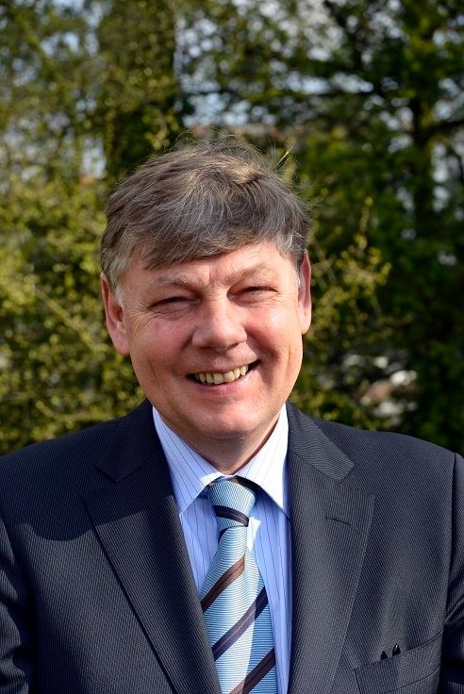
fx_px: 1891
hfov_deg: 14.0
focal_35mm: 98
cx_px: 232
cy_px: 347
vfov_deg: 20.8
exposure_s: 1/400
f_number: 10
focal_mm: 98
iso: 500
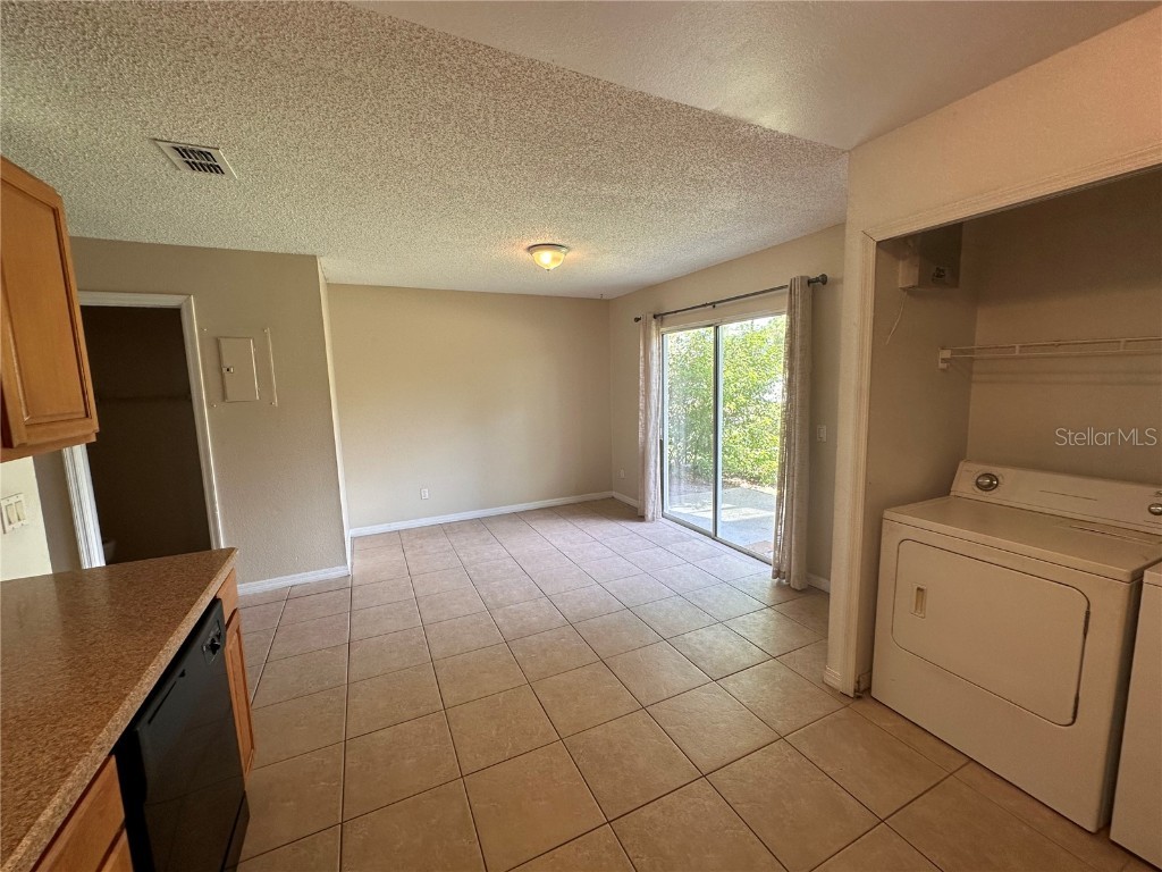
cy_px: 436
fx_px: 470
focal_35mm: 14
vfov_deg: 85.7
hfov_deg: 102.1
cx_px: 581
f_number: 2.2
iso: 80
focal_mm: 2.22
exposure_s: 1/120
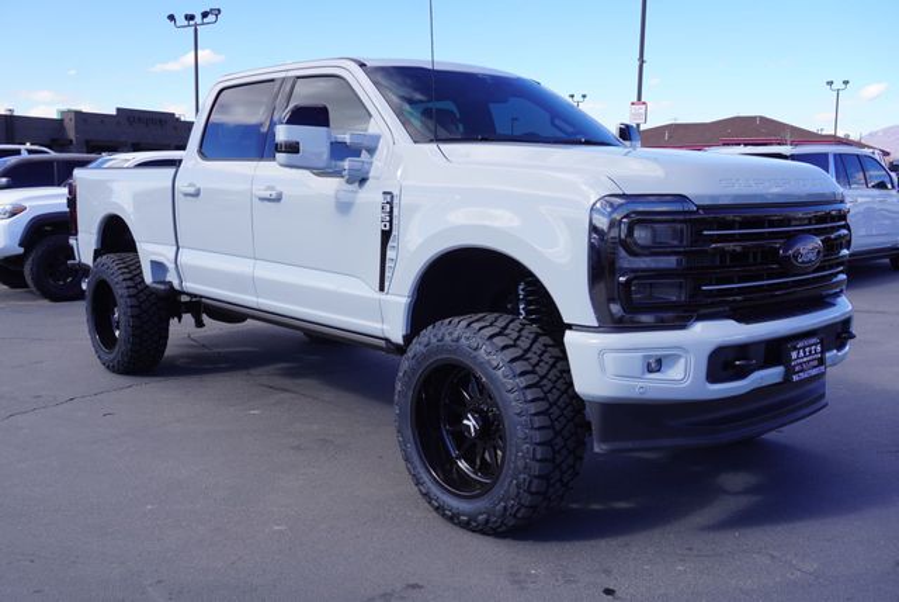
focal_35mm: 34
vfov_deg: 38.4
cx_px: 450
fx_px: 862
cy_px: 301
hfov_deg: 55.1
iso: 100
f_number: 8
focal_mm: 23
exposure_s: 1/125
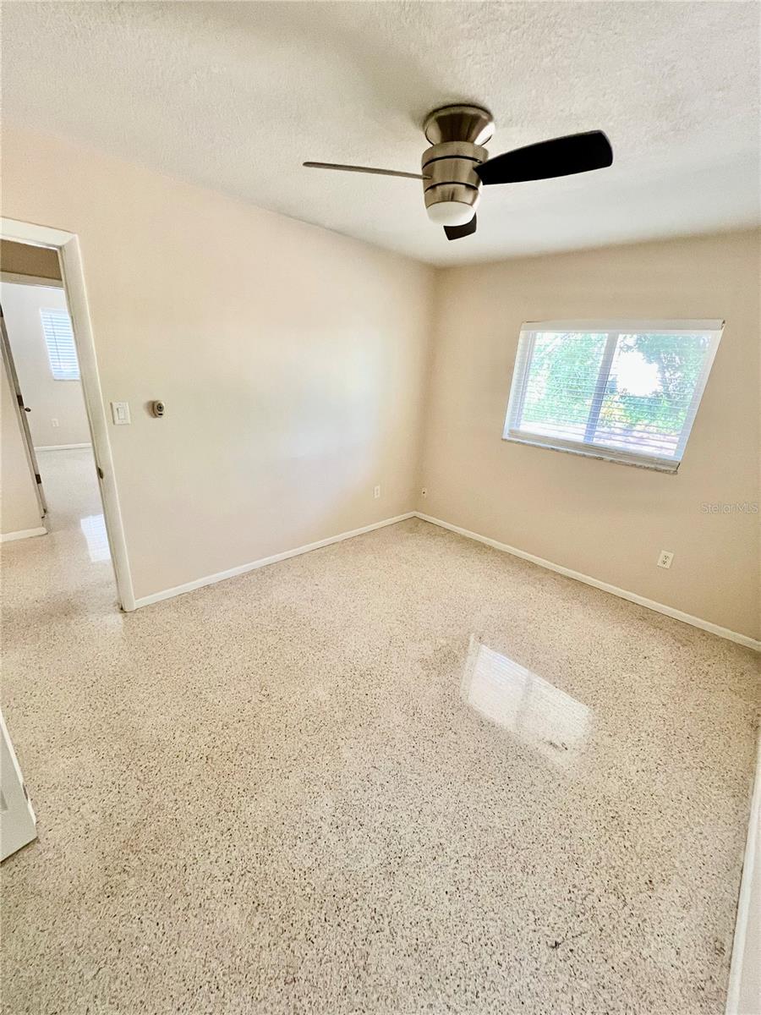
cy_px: 508
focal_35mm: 13
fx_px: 381
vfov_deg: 106.2
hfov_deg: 89.9
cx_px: 380
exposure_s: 1/60
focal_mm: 1.57
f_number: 1.8
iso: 320
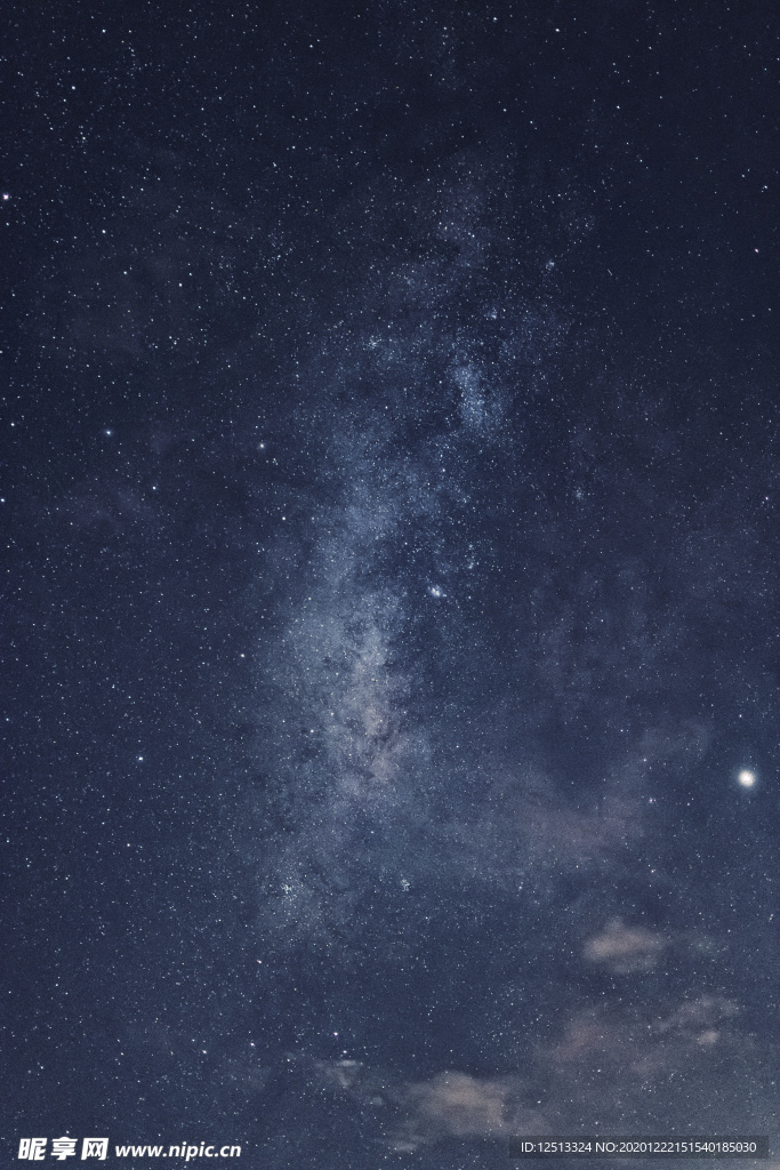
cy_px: 585
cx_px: 390
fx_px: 1706
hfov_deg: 25.8
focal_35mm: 52
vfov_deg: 37.8
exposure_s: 5
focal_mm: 35
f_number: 1.8
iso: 4000
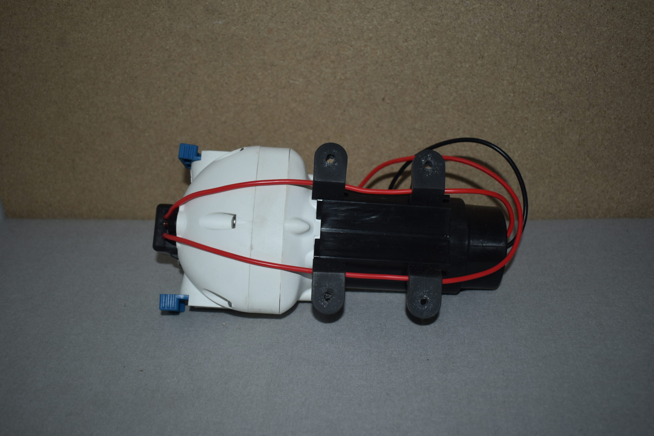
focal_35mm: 36
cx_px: 327
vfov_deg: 36.9
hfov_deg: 53.1
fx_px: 654
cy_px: 218
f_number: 3.8
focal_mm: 24
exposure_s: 1/60
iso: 180
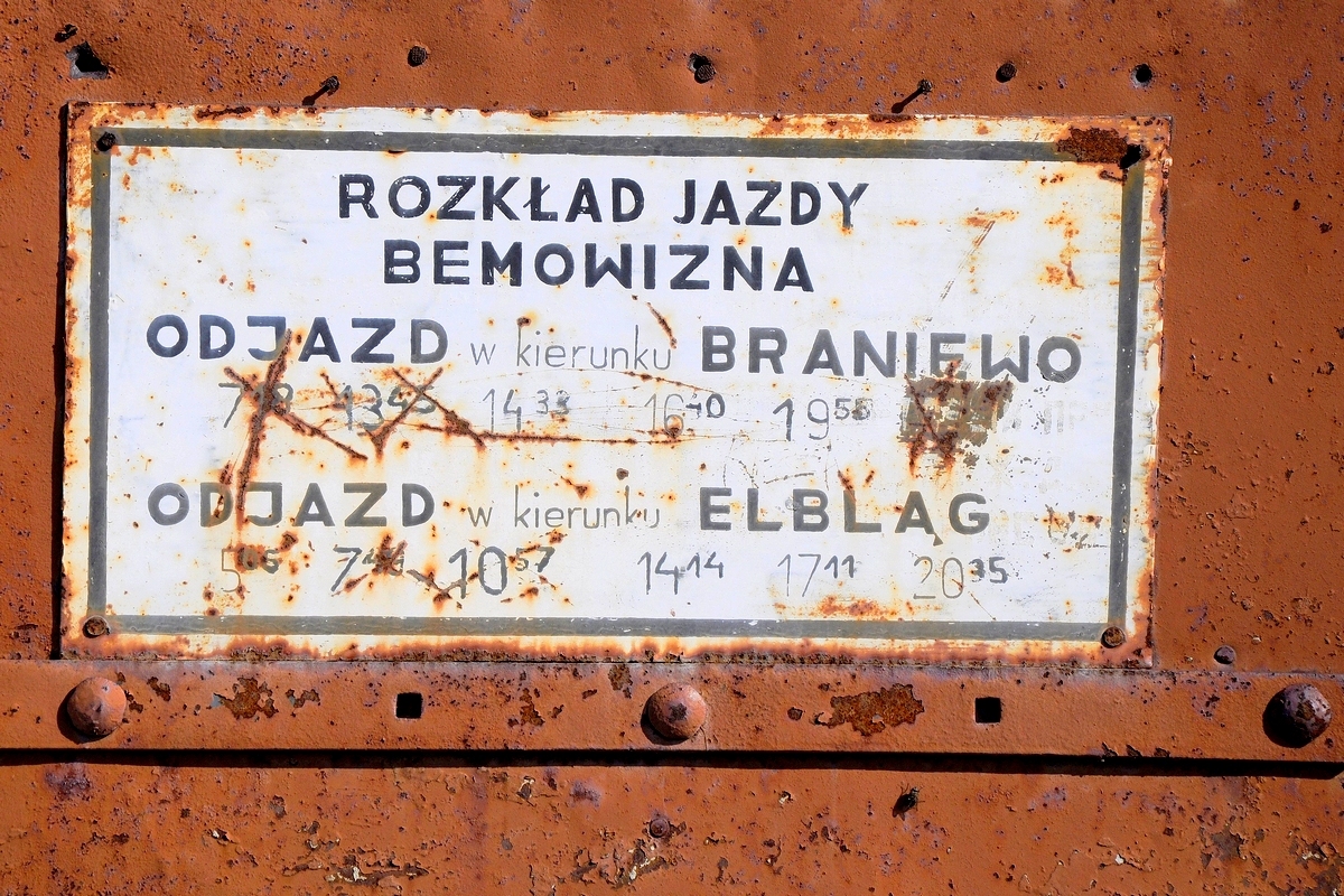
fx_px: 5880
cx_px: 672
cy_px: 448
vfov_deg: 8.7
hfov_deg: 13.0
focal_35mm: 158
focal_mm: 105
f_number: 9
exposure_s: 1/1250
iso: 200
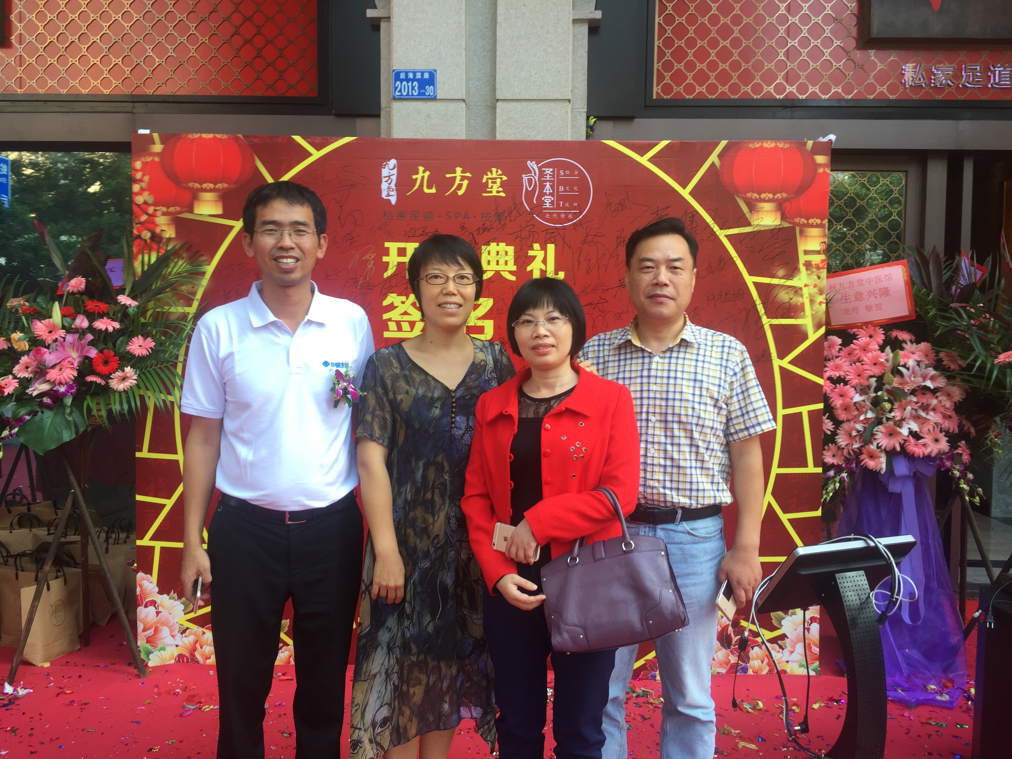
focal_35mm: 29
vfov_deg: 48.2
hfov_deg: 61.7
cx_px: 506
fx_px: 848
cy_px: 380
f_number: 2.2
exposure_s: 1/117
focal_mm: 4.15
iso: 32
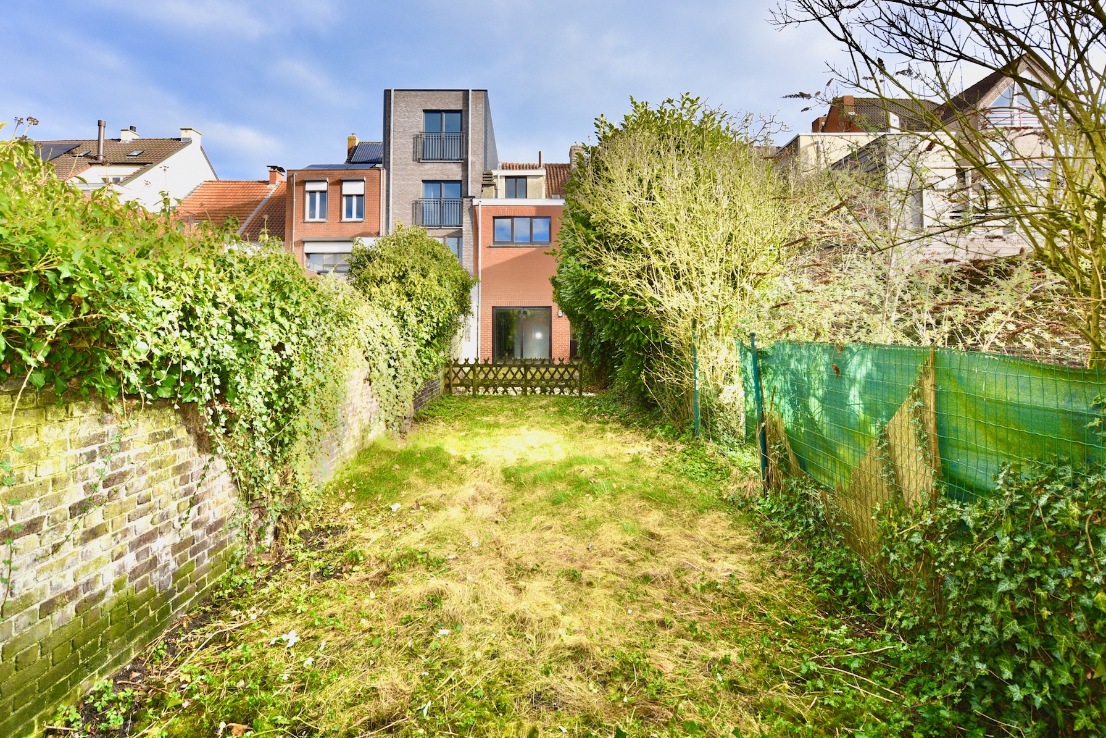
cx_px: 521
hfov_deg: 100.3
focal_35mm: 15
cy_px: 348
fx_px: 461
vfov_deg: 77.3
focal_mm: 14
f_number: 6.3
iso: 200
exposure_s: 1/200
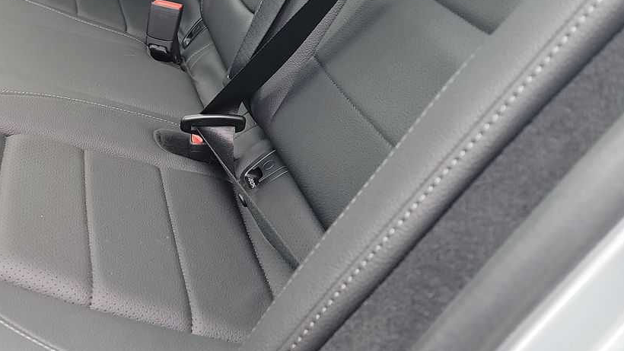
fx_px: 844
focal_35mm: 51
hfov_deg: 37.5
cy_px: 92
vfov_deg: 23.3
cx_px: 45
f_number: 1.8
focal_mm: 6.7
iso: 154
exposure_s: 1/59
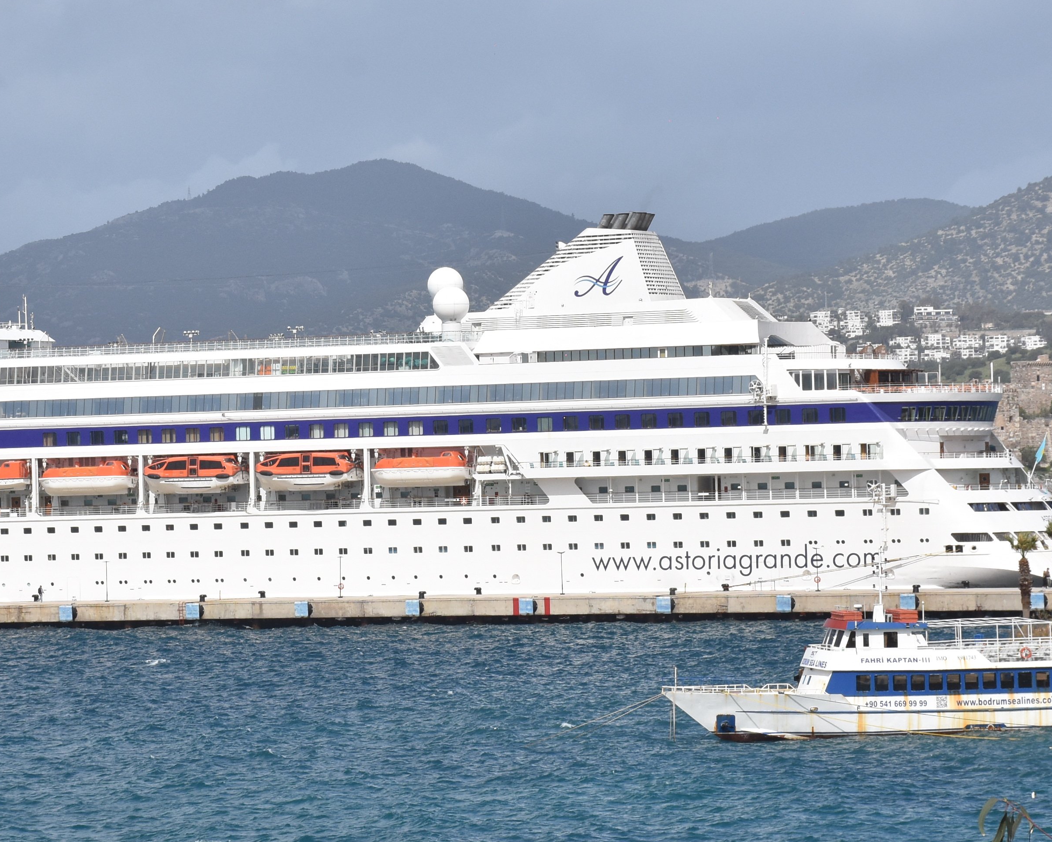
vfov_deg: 9.5
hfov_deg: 11.8
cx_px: 300
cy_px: 423
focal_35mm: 163
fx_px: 5075
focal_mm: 62
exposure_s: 1/2000
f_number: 11
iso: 500
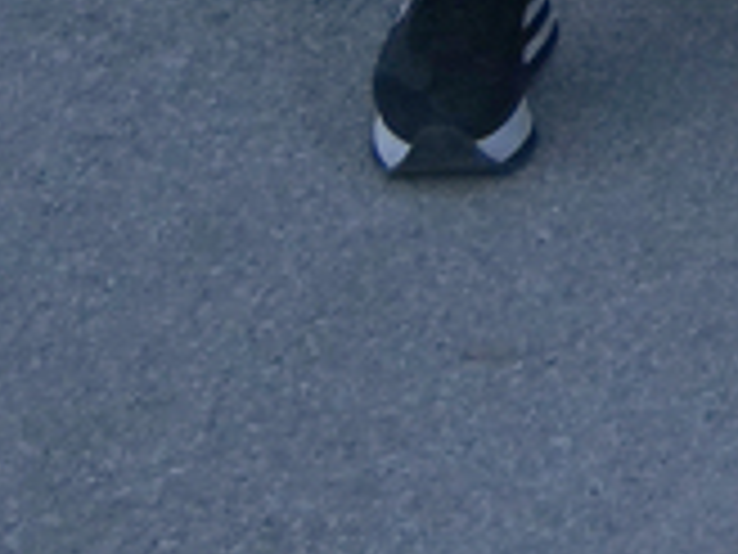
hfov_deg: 6.7
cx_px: 2178
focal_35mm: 268
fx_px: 5714
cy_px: -1549
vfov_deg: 5.0
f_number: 3.8
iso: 320
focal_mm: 17
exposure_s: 1/800
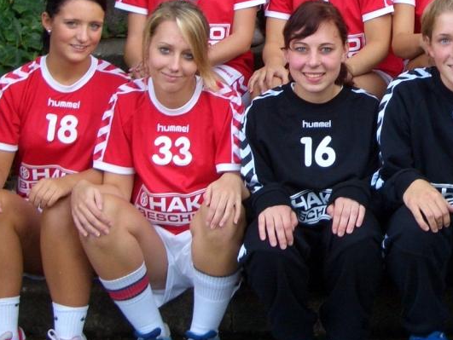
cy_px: 58
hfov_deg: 24.2
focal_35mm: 79
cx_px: 374
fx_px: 1035
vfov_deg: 18.5
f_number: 2.8
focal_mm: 6.8
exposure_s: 1/100
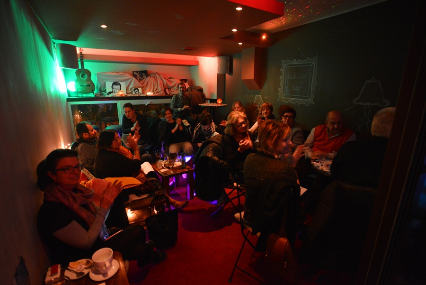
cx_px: 213
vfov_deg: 70.5
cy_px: 142
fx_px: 201
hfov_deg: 93.2
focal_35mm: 17
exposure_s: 1/30
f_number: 2.8
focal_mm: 17
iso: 3200
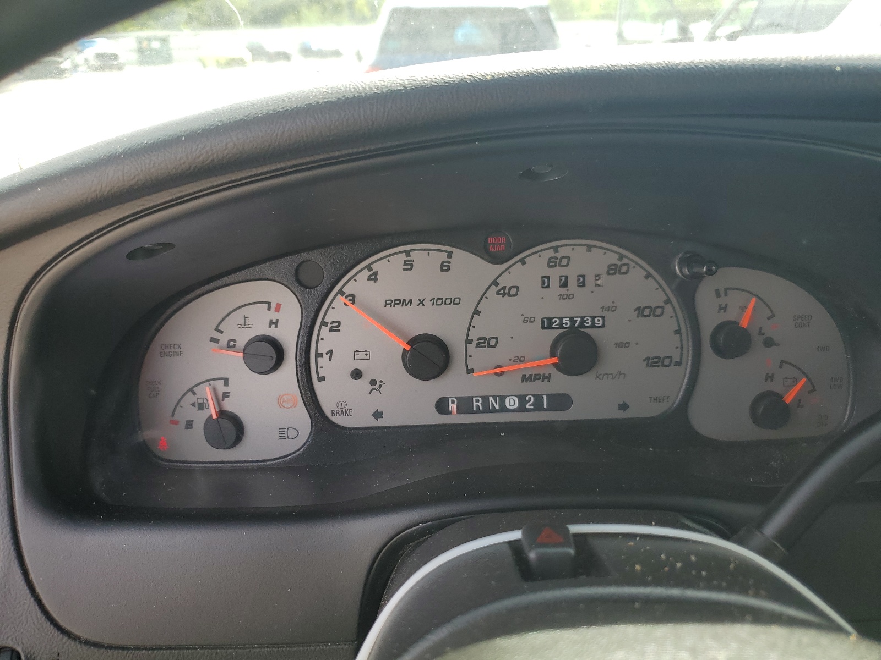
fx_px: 662
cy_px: 330
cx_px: 440
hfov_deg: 67.3
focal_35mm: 26
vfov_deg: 53.1
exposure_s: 1/357
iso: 50
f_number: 1.5
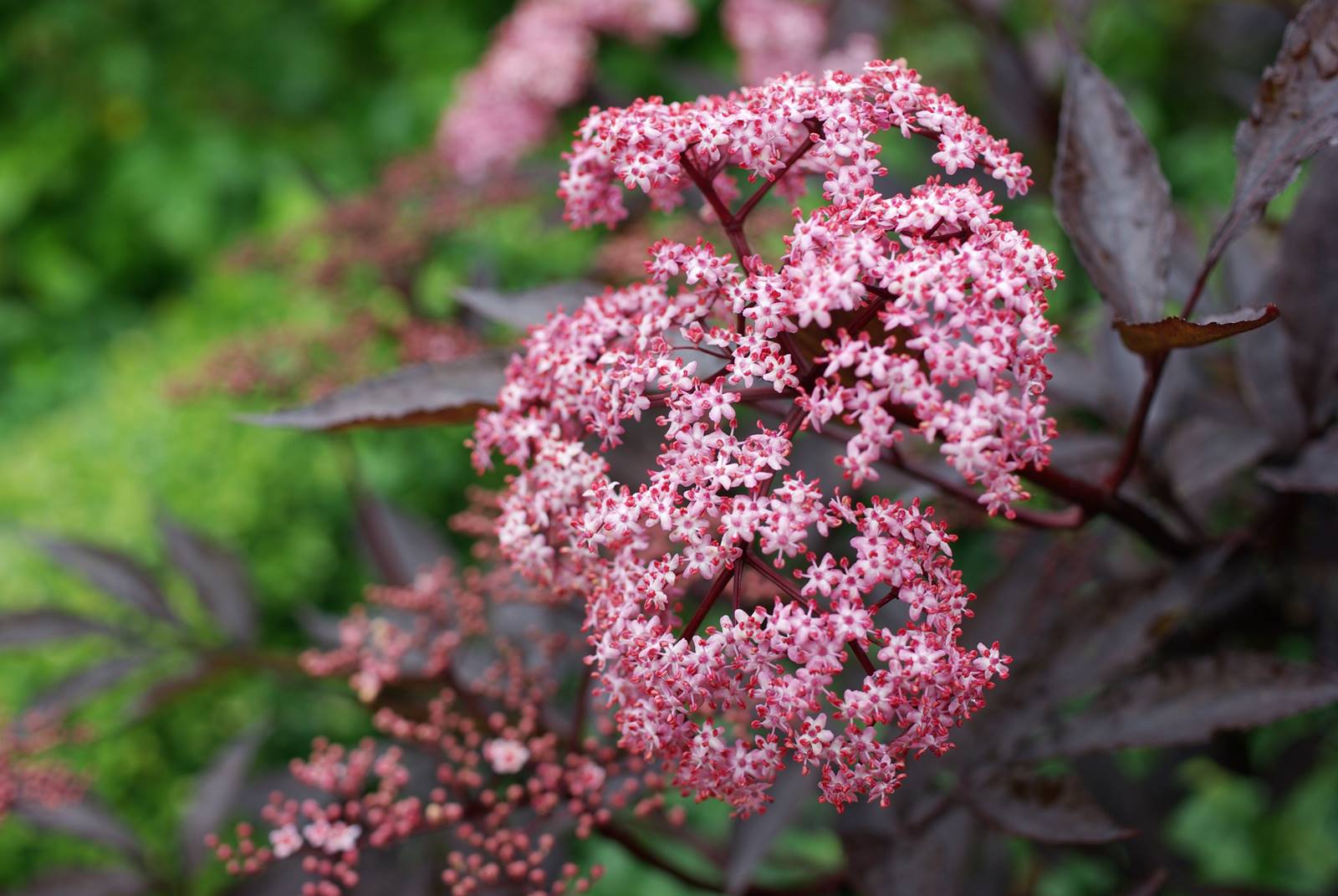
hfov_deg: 37.8
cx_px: 669
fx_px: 1954
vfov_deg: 25.8
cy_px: 448
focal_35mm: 52
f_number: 4.5
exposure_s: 1/125
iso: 100
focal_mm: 35
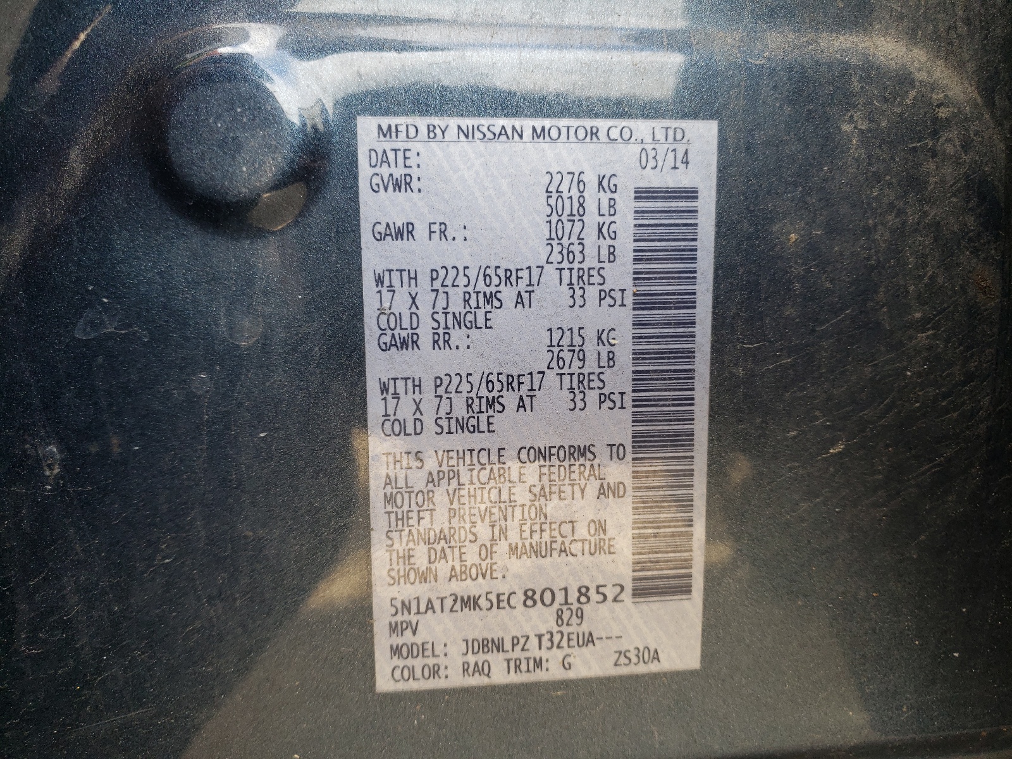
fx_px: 760
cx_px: 506
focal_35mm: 26
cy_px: 380
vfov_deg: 53.1
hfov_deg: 67.3
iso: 50
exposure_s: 1/135
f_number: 1.5
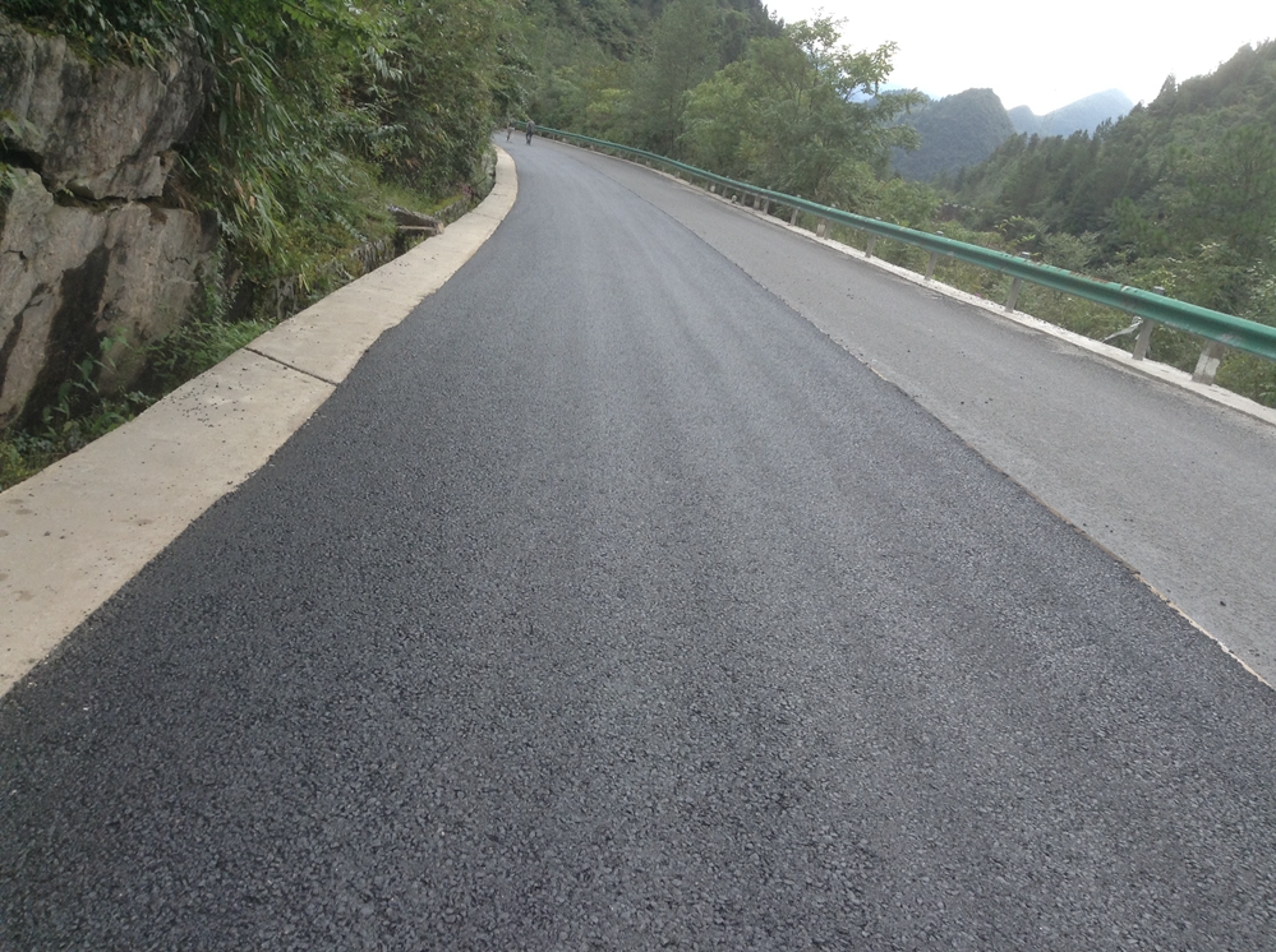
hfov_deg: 55.4
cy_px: 476
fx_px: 1215
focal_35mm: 33
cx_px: 638
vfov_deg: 42.8
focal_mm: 3.3
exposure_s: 1/287
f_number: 2.4
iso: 32
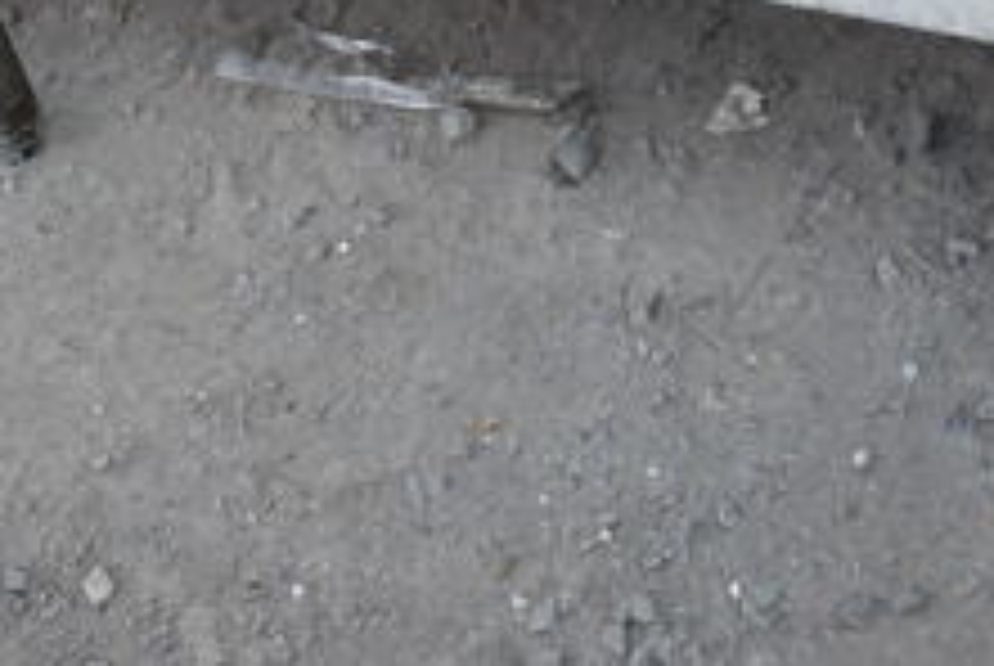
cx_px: 832
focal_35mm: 103
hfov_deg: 19.5
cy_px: -248
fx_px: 2858
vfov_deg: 12.8
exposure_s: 1/80
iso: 100
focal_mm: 25
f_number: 4.5
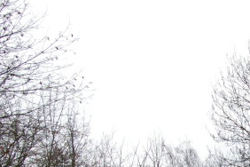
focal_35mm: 119
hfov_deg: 16.1
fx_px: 826
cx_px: 349
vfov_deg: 11.2
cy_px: 218
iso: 200
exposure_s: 1/125
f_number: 9.5
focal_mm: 28
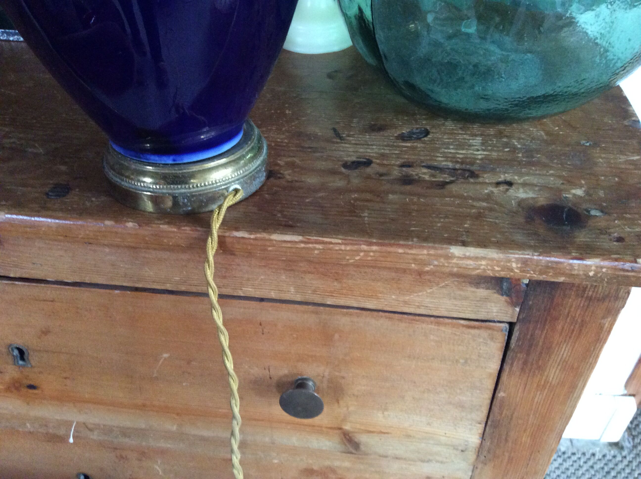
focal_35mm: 32
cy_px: 240
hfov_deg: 56.9
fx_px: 592
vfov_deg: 44.1
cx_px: 320
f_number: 2.4
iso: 320
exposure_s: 1/17
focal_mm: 3.3
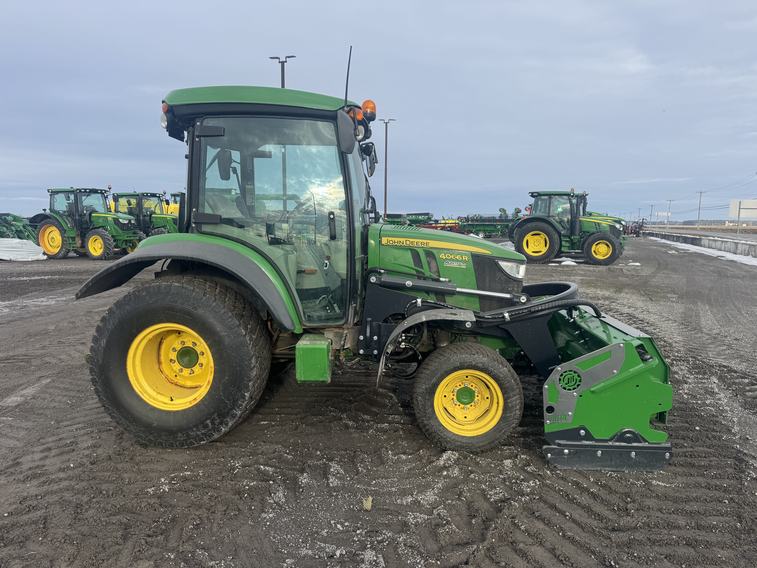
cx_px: 378
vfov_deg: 56.8
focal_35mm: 24
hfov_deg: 71.6
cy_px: 284
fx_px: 525
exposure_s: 1/1923
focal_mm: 6.76
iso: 80
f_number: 1.78
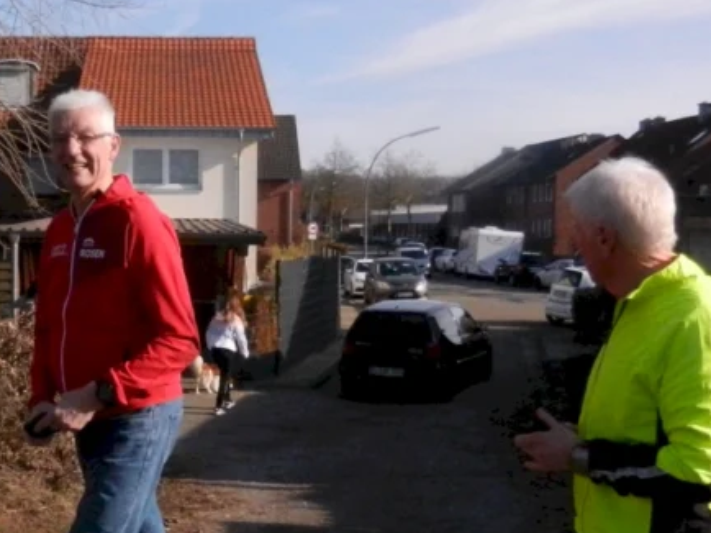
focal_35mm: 59
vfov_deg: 24.8
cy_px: 308
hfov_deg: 32.1
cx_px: 172
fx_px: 1211
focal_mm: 4.5
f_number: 7
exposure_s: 1/1600
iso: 800
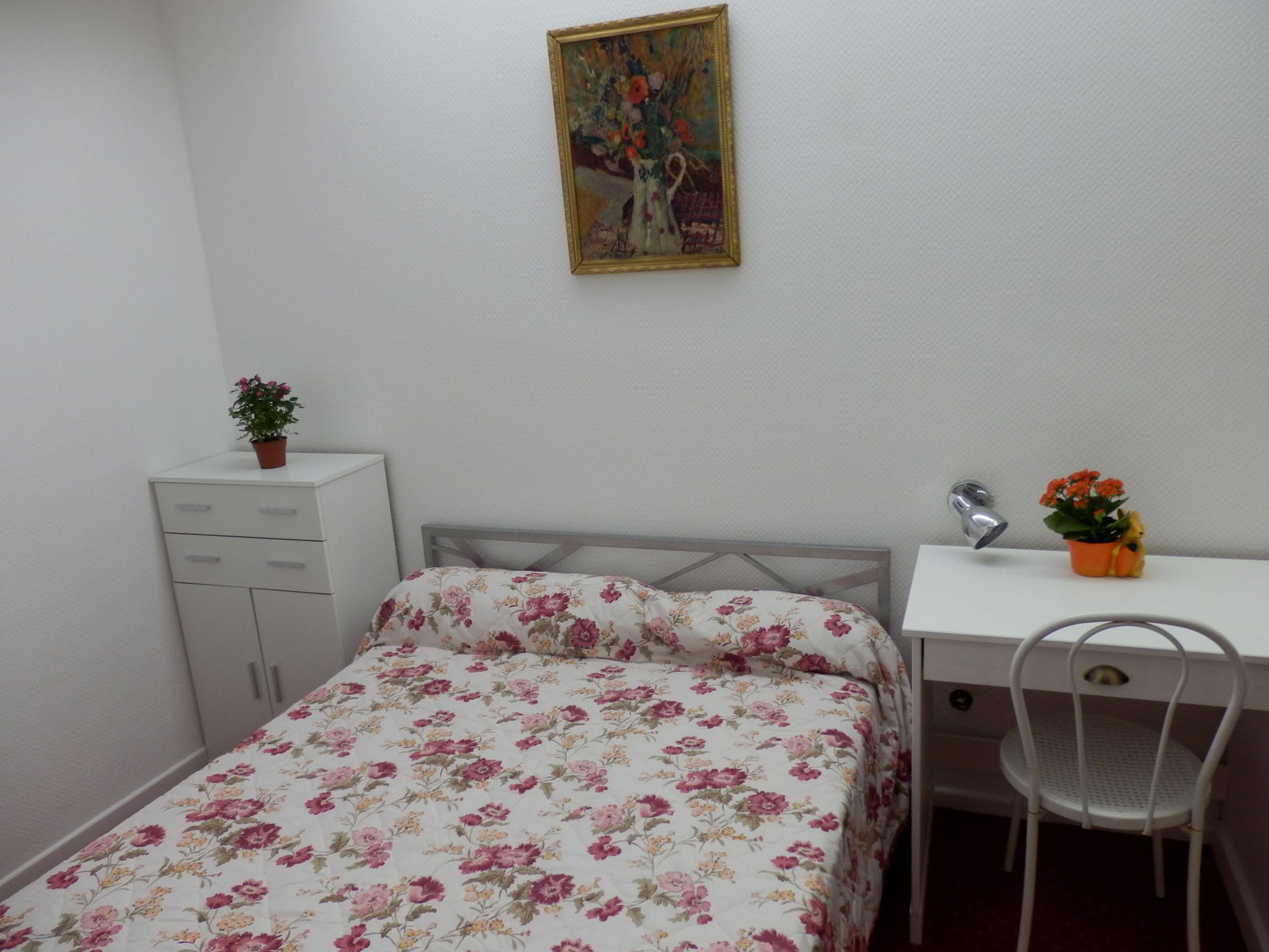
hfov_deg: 69.4
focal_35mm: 25
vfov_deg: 54.9
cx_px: 634
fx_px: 916
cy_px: 476
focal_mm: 4.5
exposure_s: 1/30
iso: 200
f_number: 3
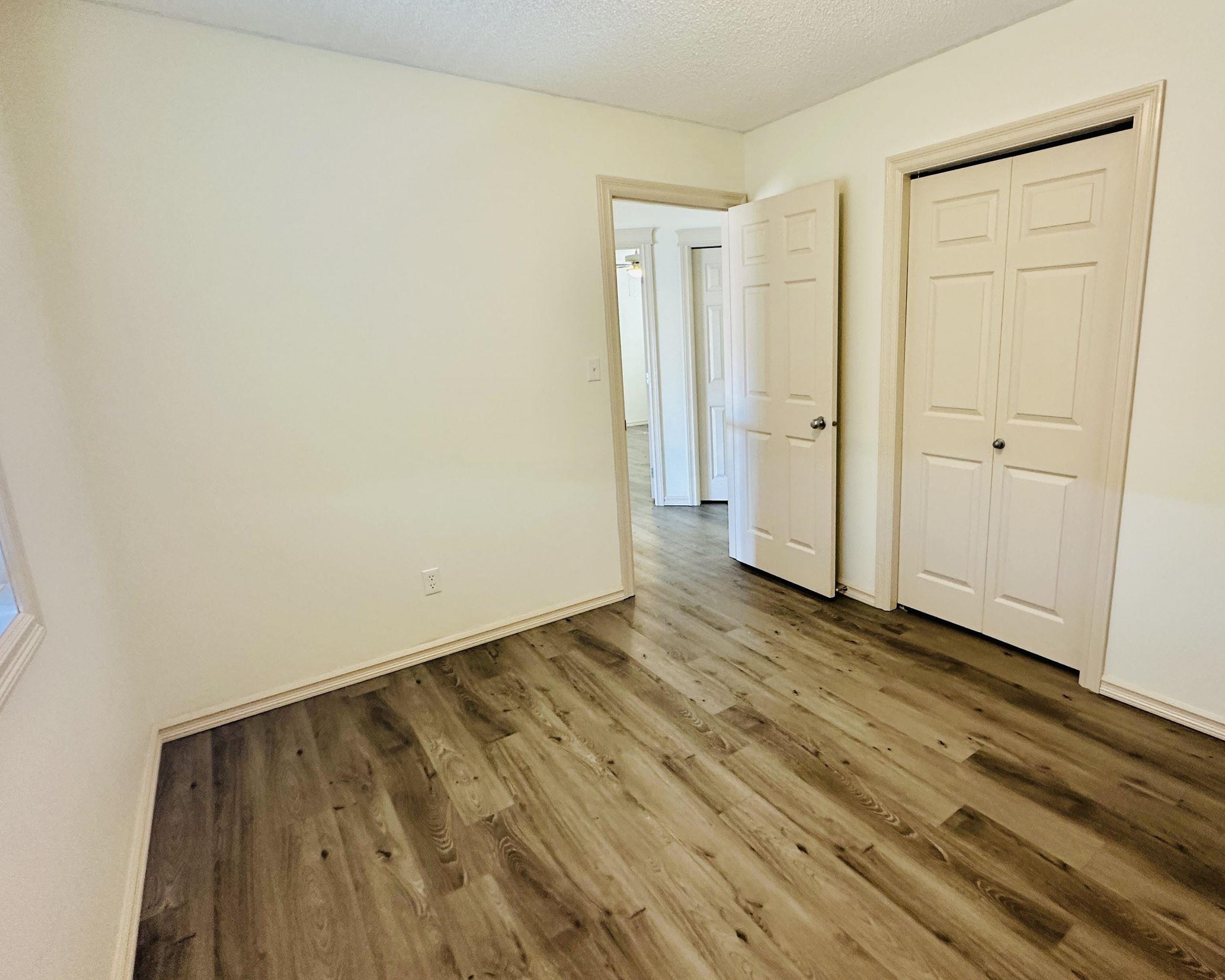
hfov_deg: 85.8
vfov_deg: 73.8
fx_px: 653
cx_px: 702
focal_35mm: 18
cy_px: 468
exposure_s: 1/60
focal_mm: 2.22
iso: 200
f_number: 2.2
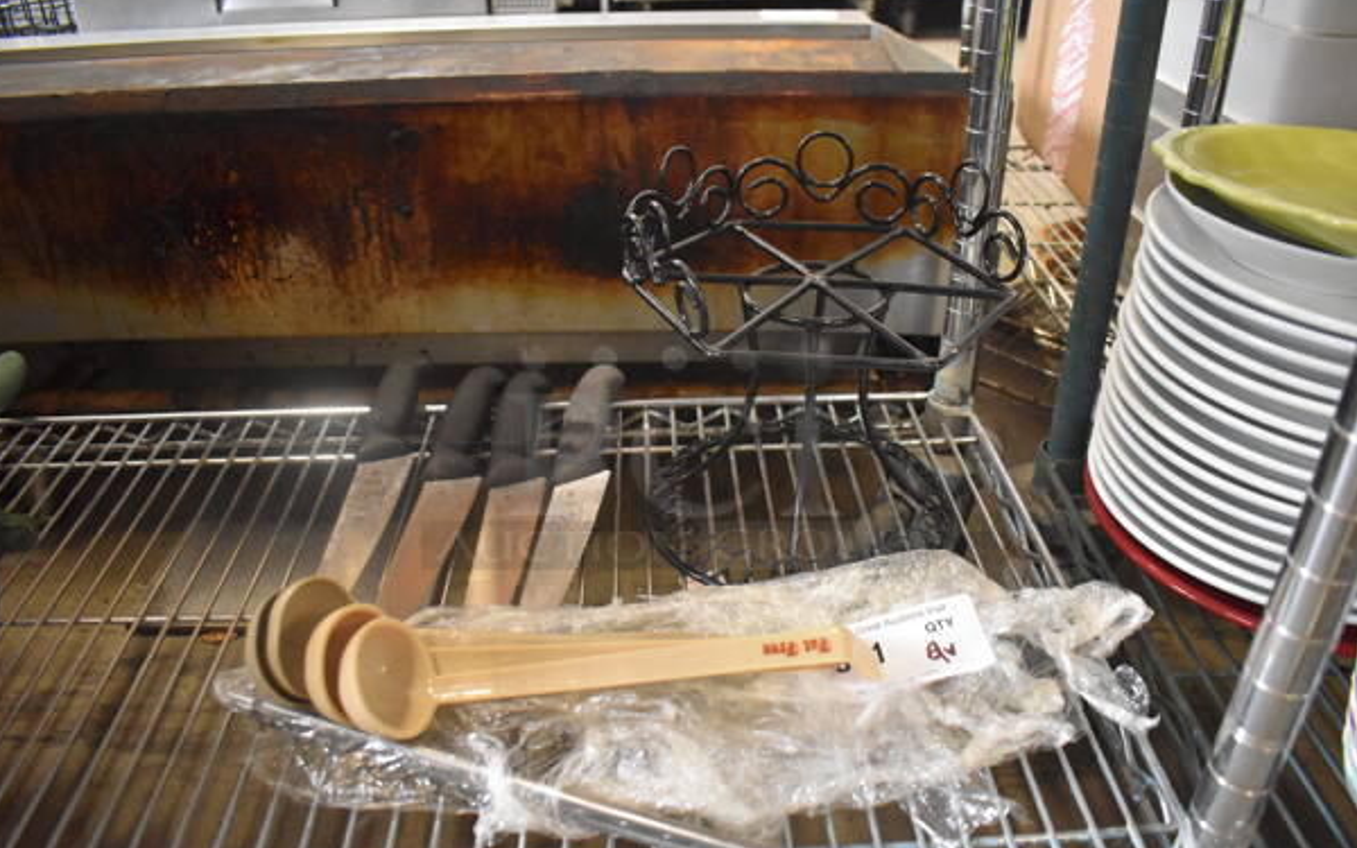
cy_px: 450
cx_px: 674
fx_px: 1036
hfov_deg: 66.5
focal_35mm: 28
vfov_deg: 44.5
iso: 5600
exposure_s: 1/125
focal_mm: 18
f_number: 3.5
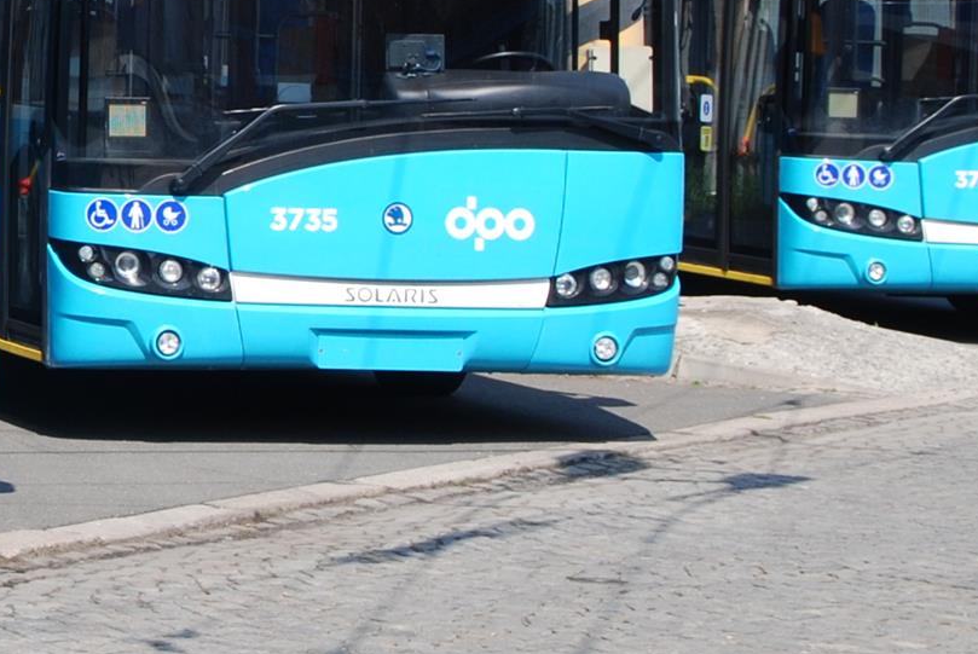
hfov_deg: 11.2
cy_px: -81
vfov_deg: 7.7
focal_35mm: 178
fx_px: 4840
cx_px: -422
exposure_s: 1/200
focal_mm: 32
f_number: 8
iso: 100
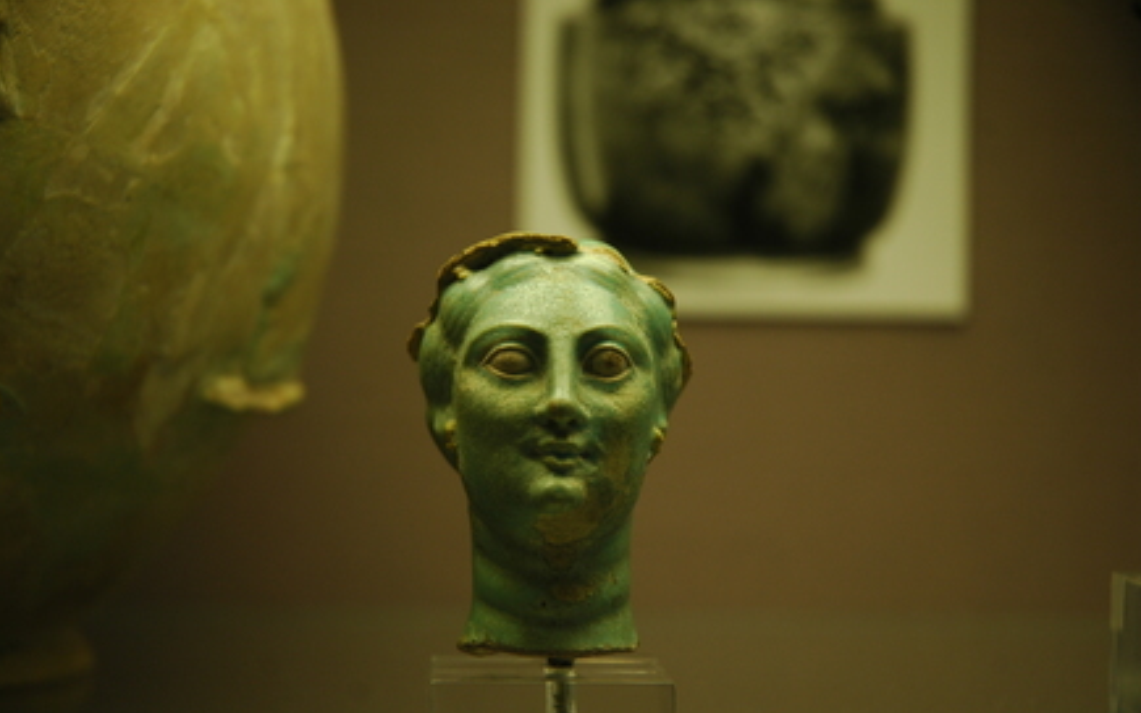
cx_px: 567
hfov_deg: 19.3
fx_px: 3359
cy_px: 377
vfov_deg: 12.1
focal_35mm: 108
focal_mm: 70
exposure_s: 1/50
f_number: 4.5
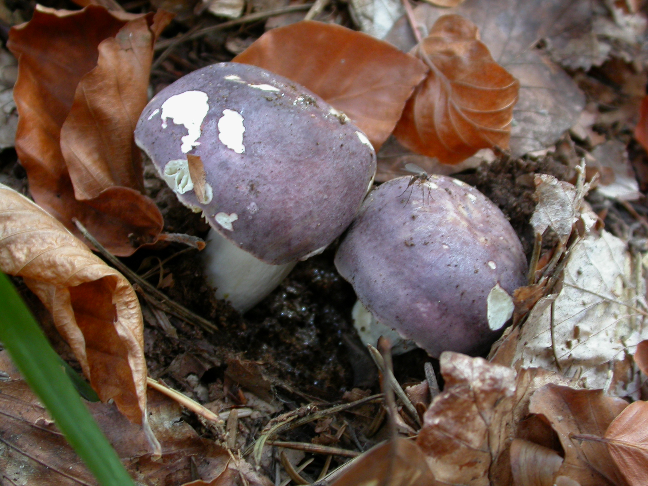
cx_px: 324
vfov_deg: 30.3
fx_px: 899
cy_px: 243
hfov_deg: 39.7
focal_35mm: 48
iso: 100
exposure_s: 1/22.2
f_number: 2.8
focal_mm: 10
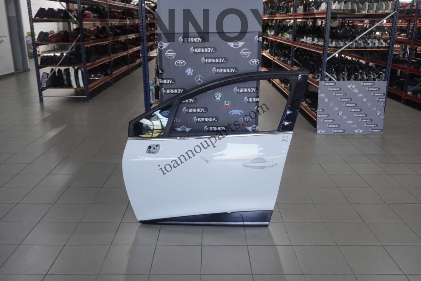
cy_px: 140
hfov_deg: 59.5
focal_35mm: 32
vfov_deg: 41.7
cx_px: 210
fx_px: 368
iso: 1250
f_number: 4
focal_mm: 21
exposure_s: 1/160
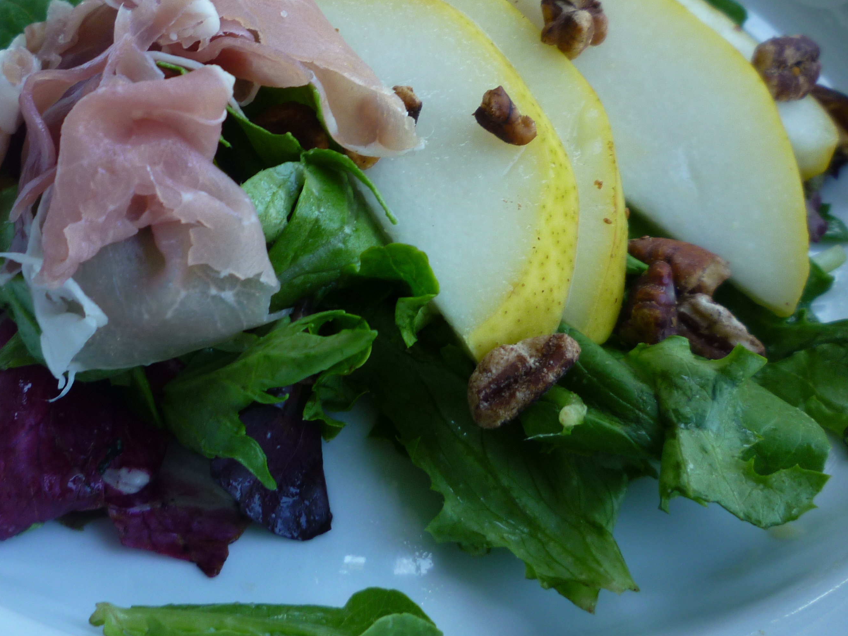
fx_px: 1078
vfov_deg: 32.6
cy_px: 206
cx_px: 328
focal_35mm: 44
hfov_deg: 42.7
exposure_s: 1/30
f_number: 3.3
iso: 80
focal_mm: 5.2
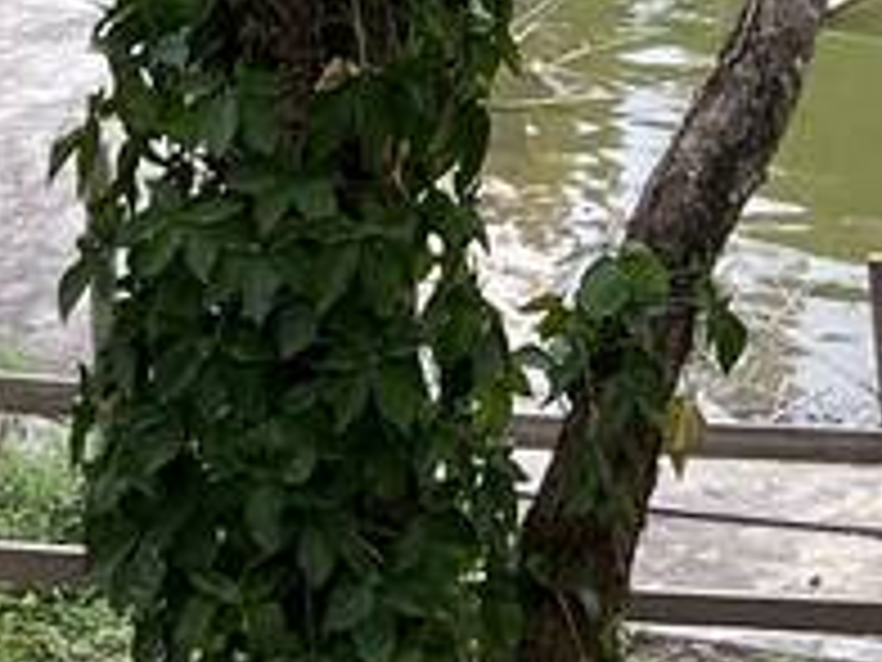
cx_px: 1174
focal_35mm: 191
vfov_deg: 7.3
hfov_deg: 10.1
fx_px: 4867
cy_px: -892
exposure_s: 1/362
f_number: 1.8
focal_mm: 4.25
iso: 32
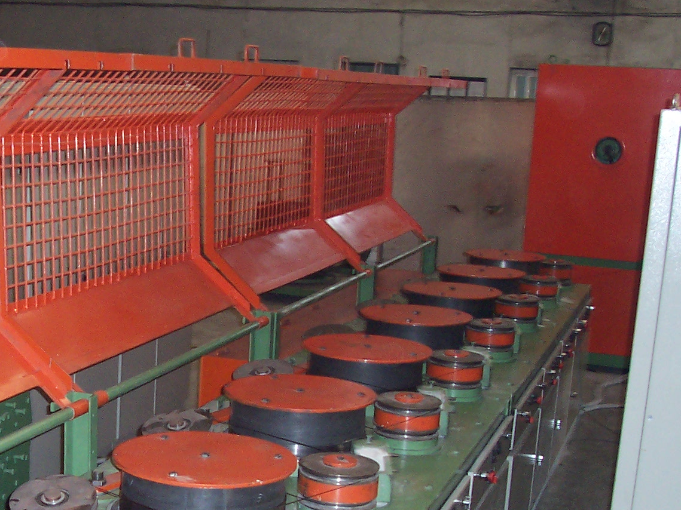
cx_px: 106
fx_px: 1298
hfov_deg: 28.6
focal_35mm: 66
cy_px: 415
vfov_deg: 21.9
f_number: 2.8
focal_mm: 5.6
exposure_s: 1/60
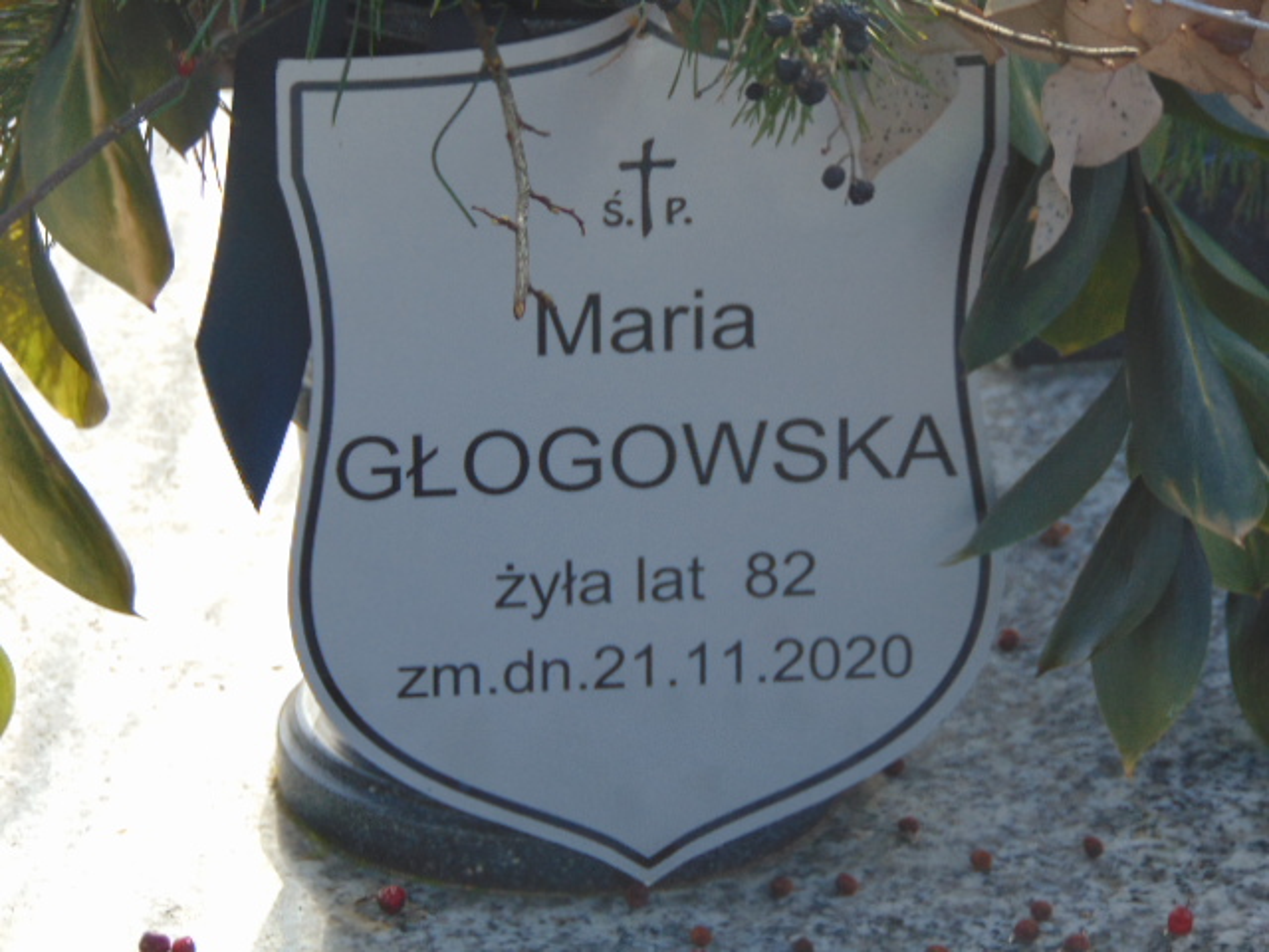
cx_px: 634
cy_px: 476
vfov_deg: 5.9
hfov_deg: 7.9
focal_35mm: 250
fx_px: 9165
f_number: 4.1
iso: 80
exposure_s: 1/250
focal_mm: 44.9
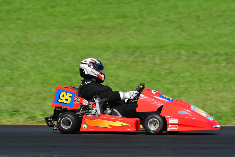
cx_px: 118
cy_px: 78
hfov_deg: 4.0
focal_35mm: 510
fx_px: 3330
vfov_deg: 2.7
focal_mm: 340
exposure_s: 1/640
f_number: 11
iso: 400
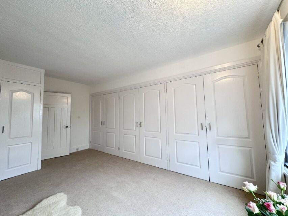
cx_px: 144
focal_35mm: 14
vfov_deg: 85.7
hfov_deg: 102.1
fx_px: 116
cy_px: 108
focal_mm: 2.22
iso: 80
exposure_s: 1/100
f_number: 2.2
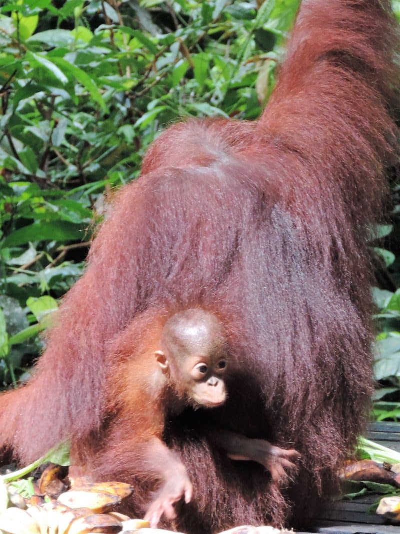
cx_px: 200
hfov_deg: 4.6
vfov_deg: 6.1
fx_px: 5008
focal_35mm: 325
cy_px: 267
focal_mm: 57.9
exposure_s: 1/100
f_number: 4.8
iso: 400
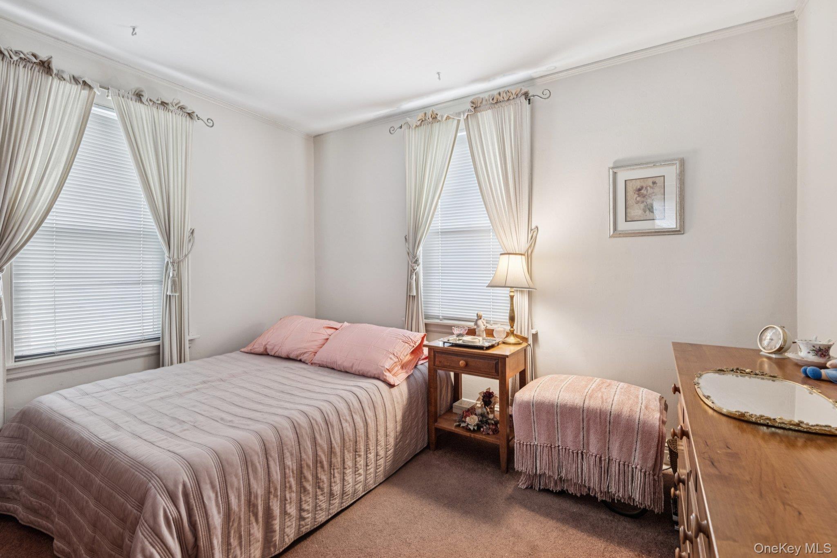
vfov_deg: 73.7
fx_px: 372
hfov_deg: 96.7
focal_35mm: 16
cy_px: 279
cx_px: 418
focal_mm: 16
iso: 250
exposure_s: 1/2.5
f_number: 9
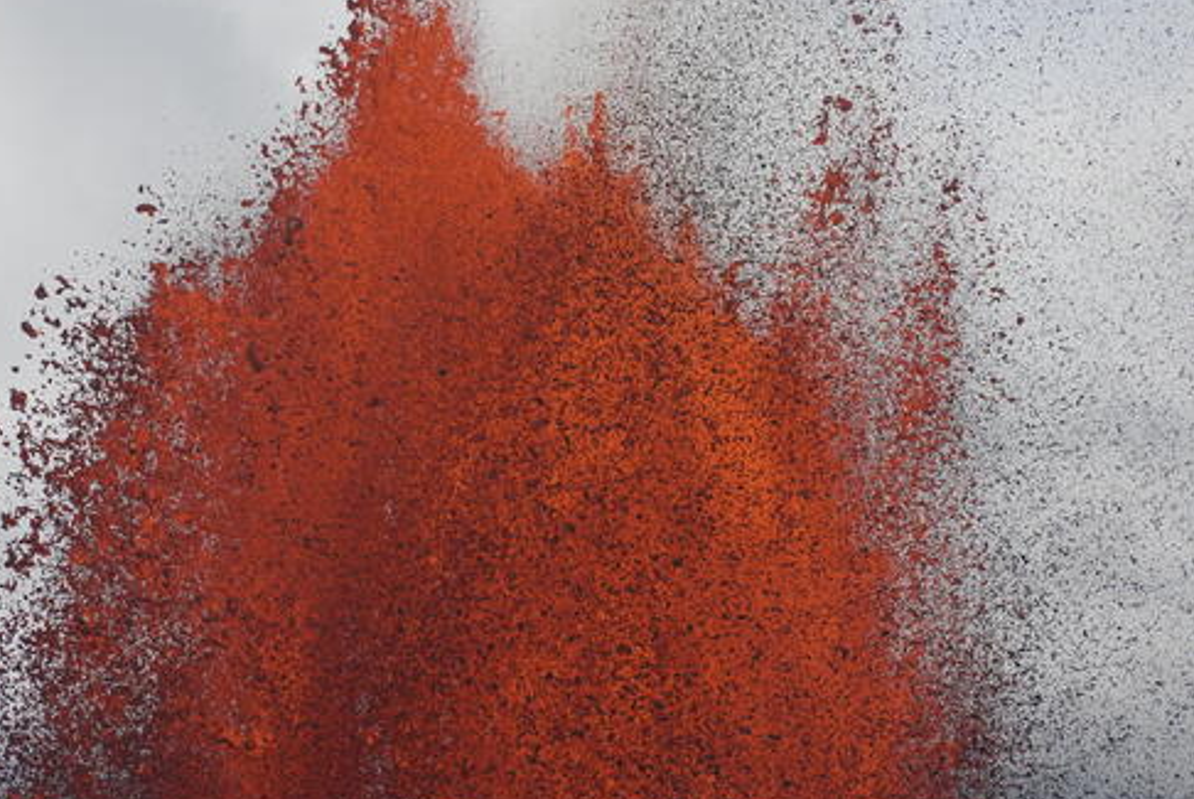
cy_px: 323
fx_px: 8199
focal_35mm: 247
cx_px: 467
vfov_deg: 5.6
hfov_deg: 8.3
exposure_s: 1/4000
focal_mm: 200
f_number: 7.1
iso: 1250
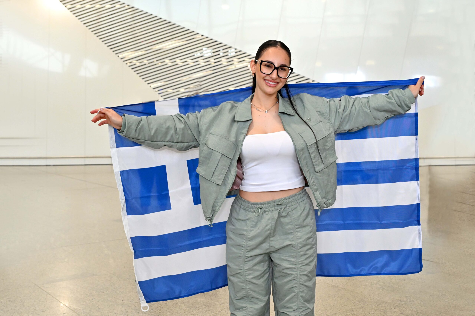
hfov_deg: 42.8
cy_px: 158
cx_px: 238
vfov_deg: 29.2
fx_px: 606
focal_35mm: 46
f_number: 5.6
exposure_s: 1/320
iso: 3200
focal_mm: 46
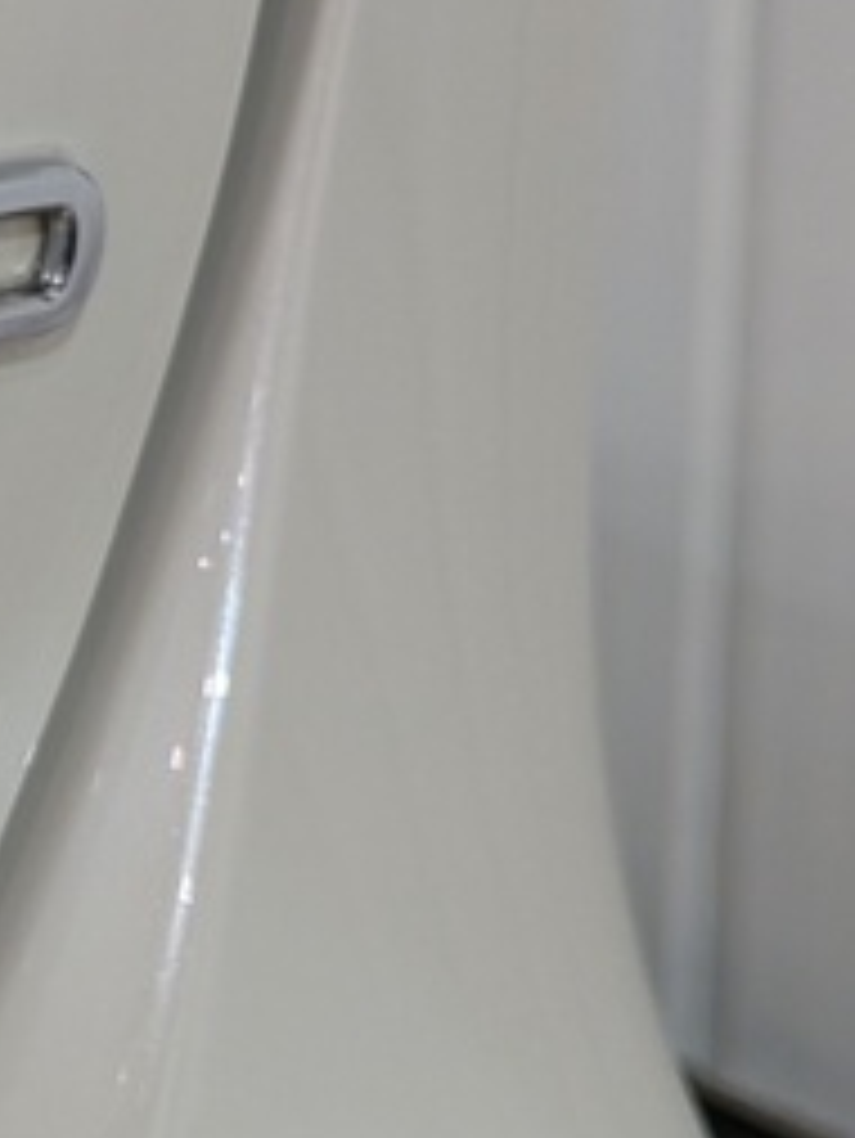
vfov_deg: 20.1
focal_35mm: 97
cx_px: -576
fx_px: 3192
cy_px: 319
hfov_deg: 13.9
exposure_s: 1/120
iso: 129
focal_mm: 4.53
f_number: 1.7
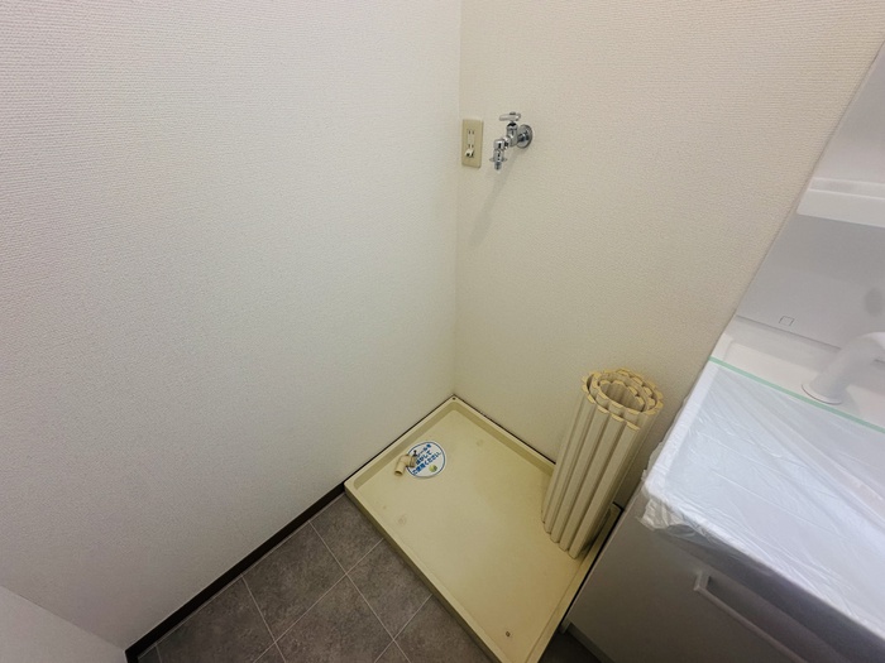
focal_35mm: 14
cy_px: 332
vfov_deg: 85.7
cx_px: 442
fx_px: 358
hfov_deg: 102.1
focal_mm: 2.22
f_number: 2.2
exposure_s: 1/120
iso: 125
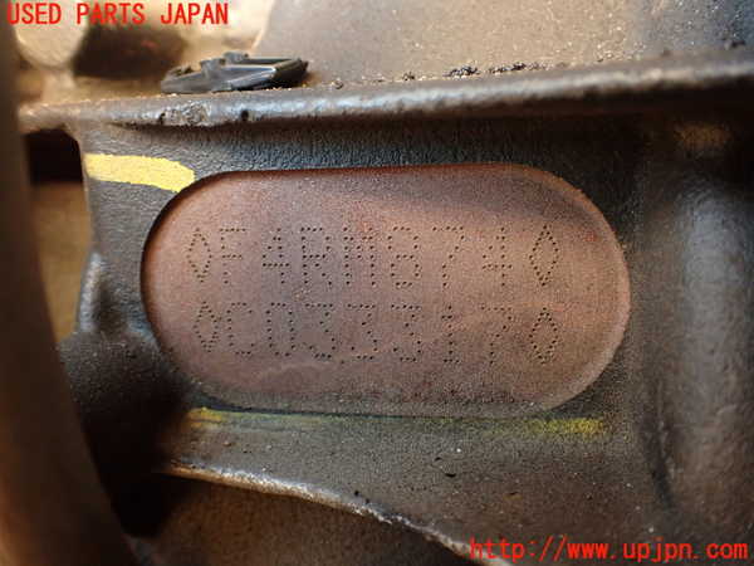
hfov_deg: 56.8
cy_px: 283
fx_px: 697
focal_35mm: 32
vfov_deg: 44.2
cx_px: 377
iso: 400
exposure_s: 1/30
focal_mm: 5.79
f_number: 2.4
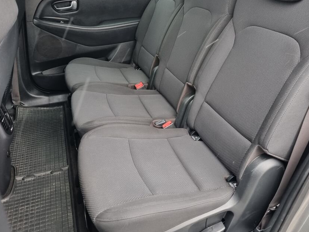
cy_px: 93
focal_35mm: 32
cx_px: 162
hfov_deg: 56.8
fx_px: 286
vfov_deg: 43.9
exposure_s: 1/50
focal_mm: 5.4
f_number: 1.8
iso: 160
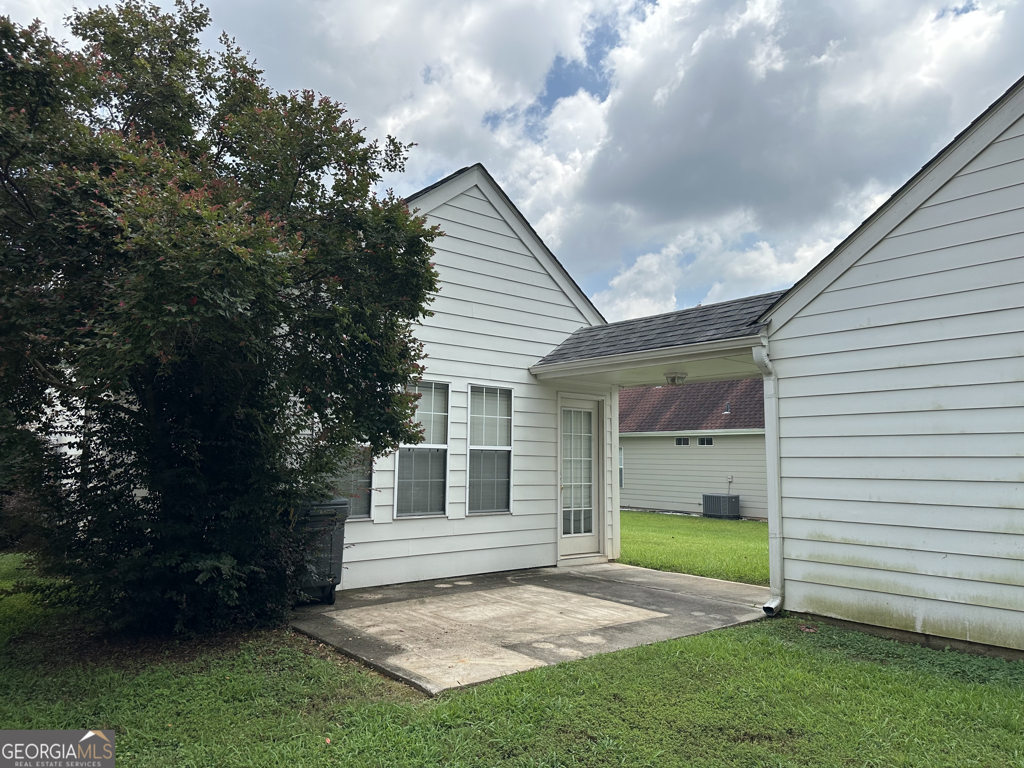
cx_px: 512
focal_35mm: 24
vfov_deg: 56.8
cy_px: 384
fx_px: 710
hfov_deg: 71.6
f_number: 1.78
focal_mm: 6.86
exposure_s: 1/3356
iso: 80
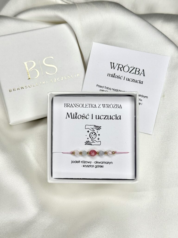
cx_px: 89
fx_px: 329
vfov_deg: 39.7
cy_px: 119
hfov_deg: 30.3
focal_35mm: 48
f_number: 1.78
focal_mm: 6.76
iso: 64
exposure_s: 1/1264
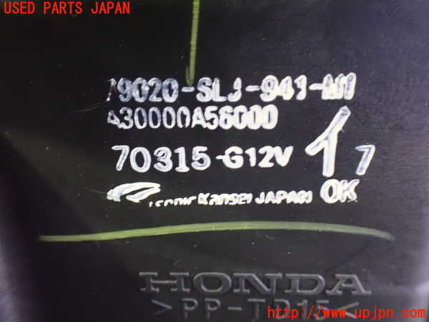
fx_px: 372
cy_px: 161
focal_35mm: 30
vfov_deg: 46.8
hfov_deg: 60.0
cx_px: 214
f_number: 2.3
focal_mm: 5.4
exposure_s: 1/15
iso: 1600
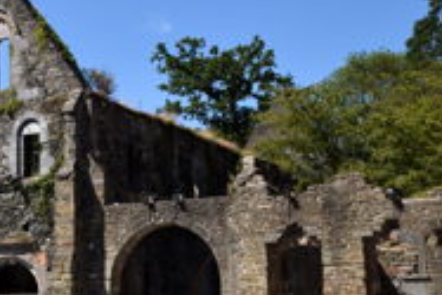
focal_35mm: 77
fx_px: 946
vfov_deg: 17.7
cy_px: 140
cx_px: 66
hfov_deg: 25.7
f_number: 4
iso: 100
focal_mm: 24
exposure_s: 1/1600
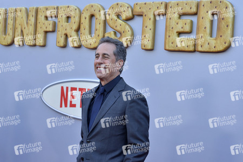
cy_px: 81
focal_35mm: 70
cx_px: 122
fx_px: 472
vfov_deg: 19.5
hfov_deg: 28.8
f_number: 7.1
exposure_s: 1/250
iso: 320
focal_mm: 70
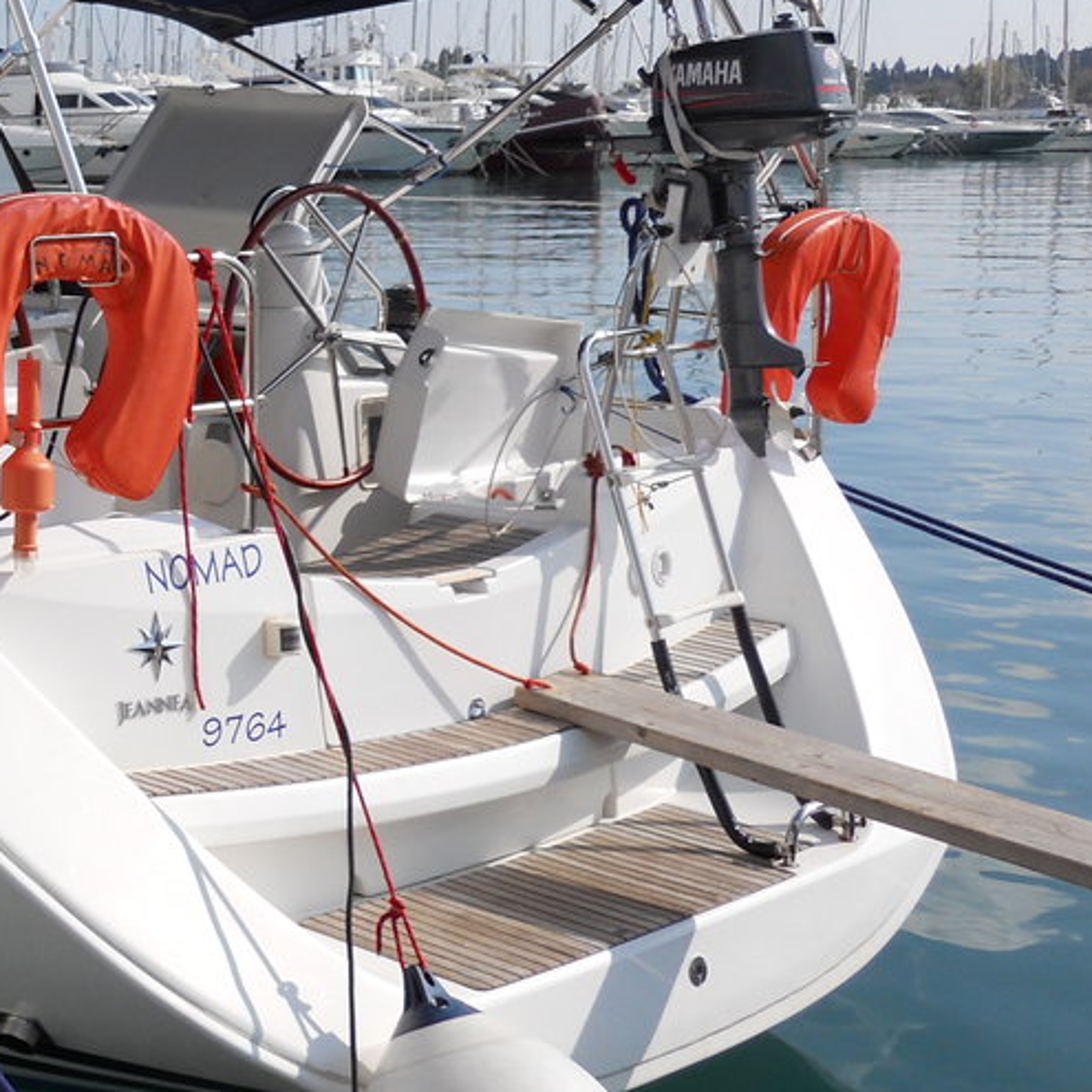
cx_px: -309
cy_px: 338
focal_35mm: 64
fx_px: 2284
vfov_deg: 26.7
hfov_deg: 23.8
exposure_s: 1/500
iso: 80
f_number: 5.4
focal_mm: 5
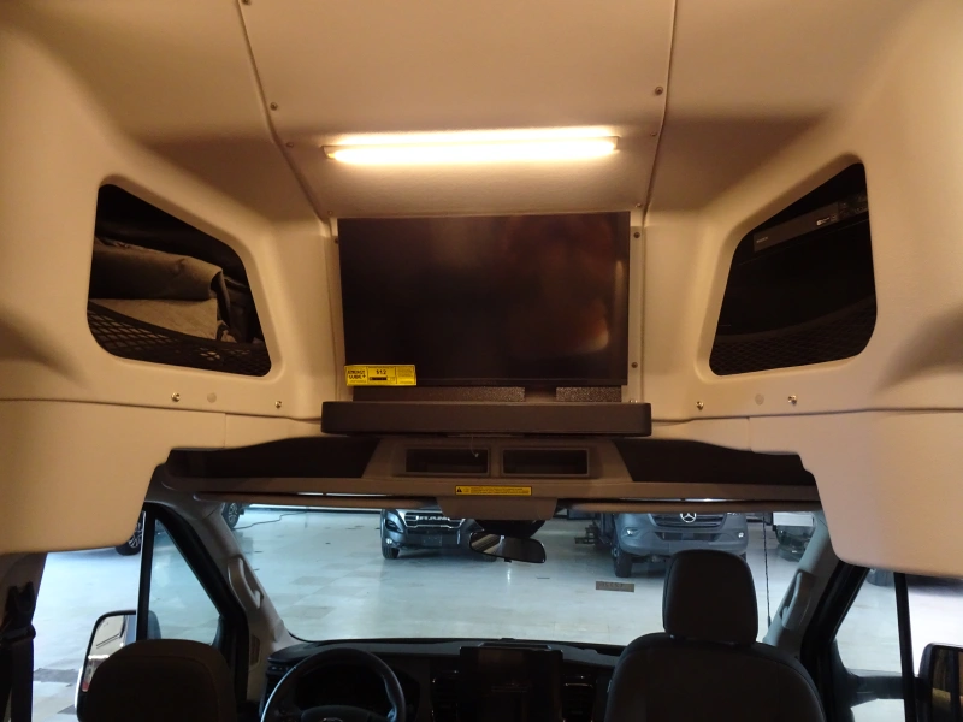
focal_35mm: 24
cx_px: 482
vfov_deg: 56.8
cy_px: 361
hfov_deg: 71.6
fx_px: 668
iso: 500
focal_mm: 4.1
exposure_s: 1/30
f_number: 3.5
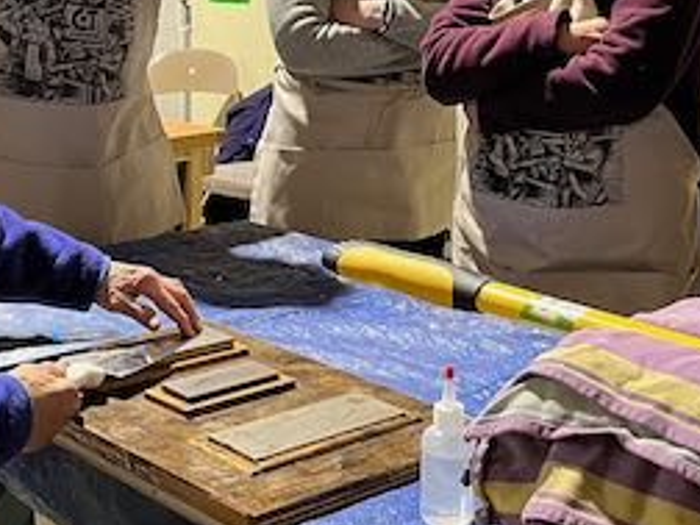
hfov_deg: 29.4
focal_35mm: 66
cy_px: 178
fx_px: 1335
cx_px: 319
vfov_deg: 22.2
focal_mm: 5.1
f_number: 1.6
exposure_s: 1/60
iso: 400
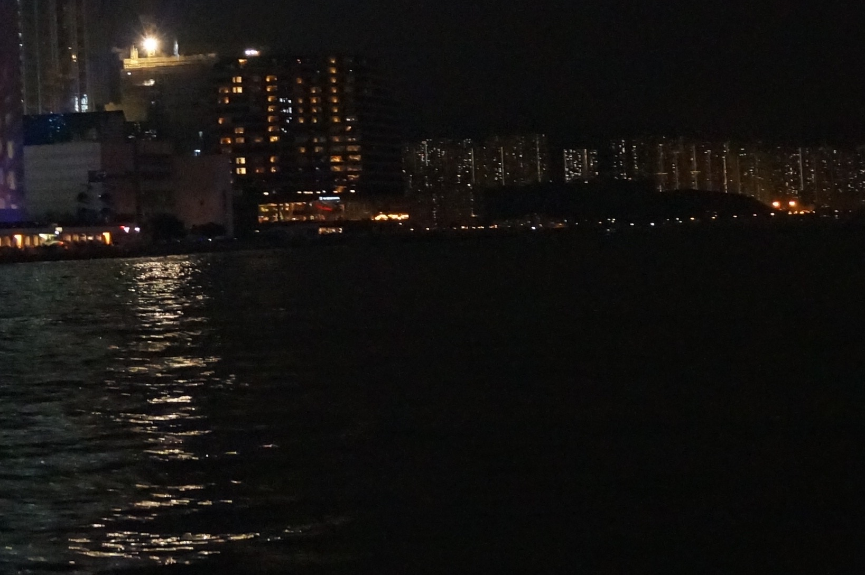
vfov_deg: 9.1
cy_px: -96
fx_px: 3564
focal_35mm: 148
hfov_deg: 13.7
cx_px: 114
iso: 3200
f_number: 5
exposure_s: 1/25
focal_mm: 33
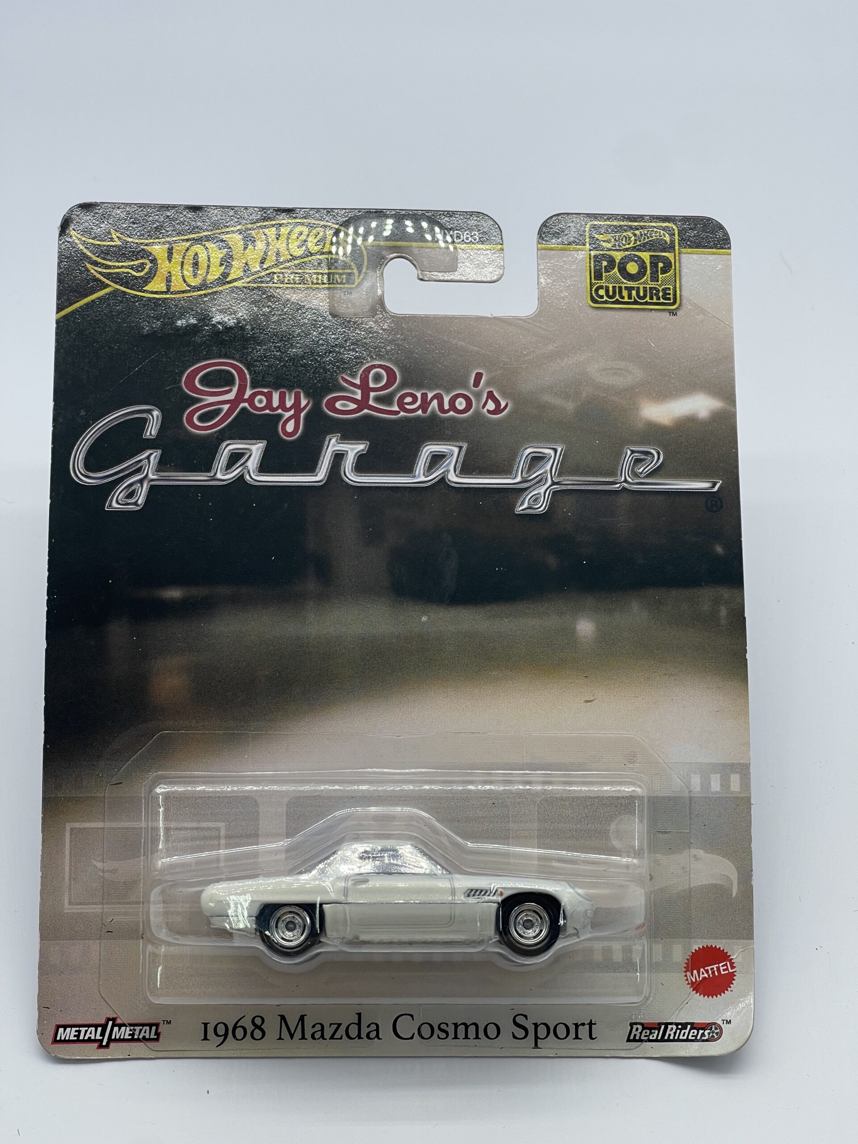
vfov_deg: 30.3
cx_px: 429
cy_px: 572
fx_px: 2115
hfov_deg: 22.9
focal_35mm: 64
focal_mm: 7.5
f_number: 2.2
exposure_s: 1/191
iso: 20
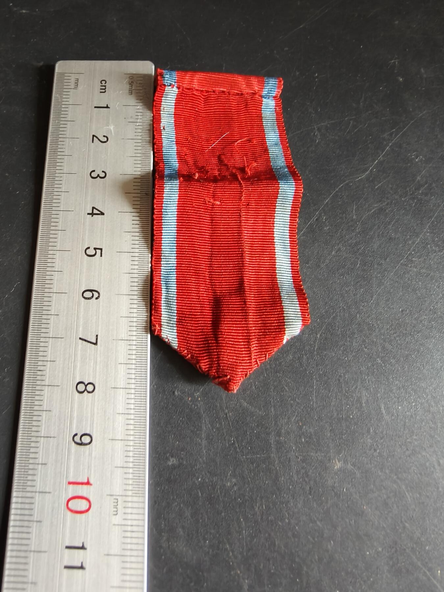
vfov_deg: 73.9
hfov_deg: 58.9
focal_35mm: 23
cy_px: 296
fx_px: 393
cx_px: 222
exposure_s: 1/33.3
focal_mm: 2.32
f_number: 2
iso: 1000
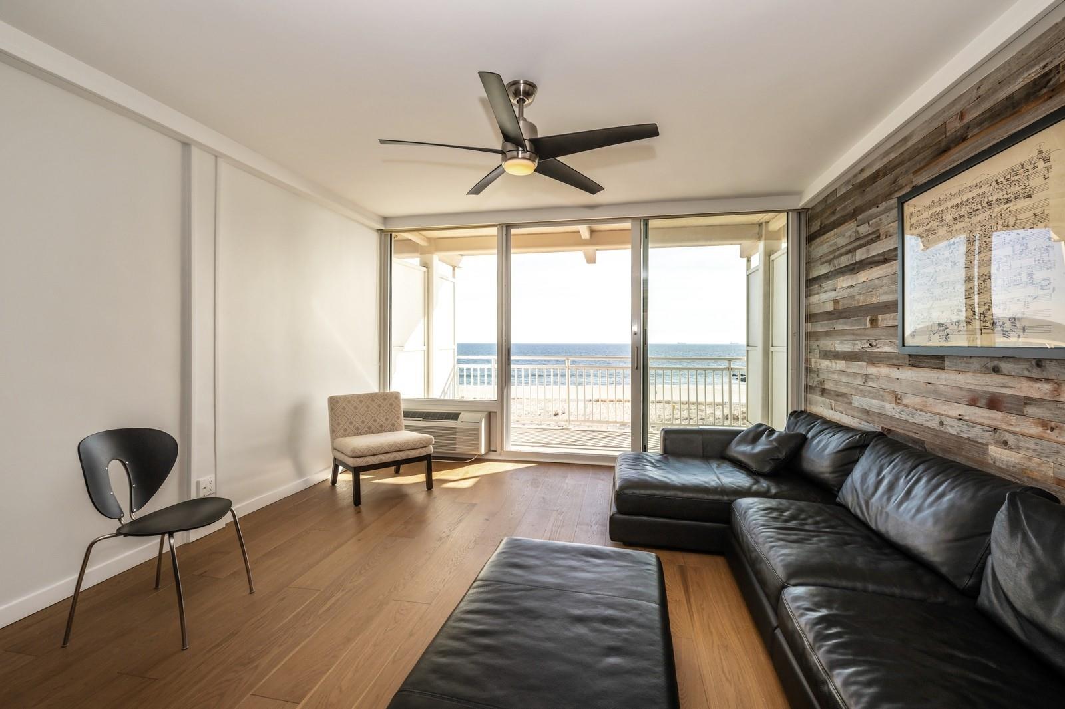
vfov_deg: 77.3
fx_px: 444
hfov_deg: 100.4
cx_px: 532
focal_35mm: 15
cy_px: 354
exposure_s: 1/400
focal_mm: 15
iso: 64
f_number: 6.3
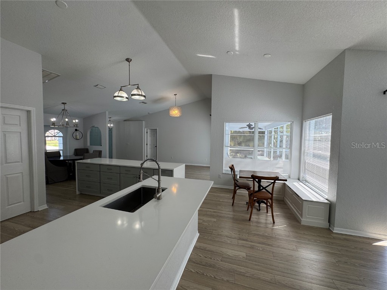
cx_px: 194
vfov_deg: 85.7
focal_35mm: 14
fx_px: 157
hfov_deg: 102.1
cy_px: 145
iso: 40
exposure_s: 1/143
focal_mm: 2.22
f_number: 2.2
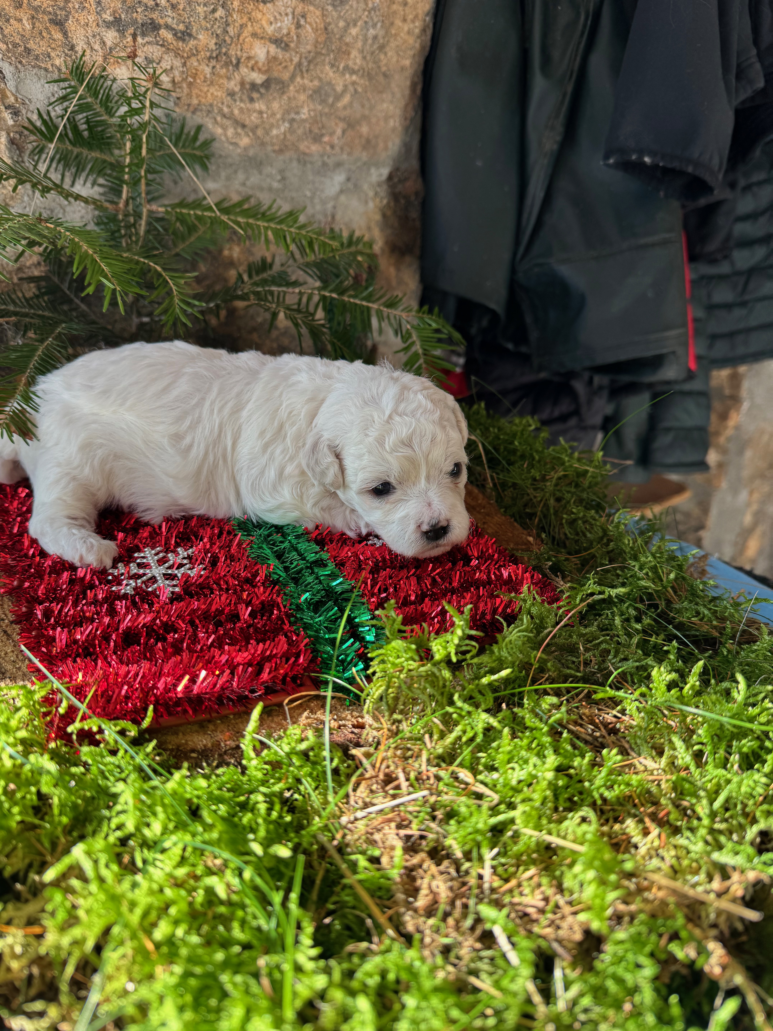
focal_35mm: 24
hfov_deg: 56.8
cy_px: 516
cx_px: 386
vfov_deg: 71.6
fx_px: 715
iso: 64
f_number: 1.78
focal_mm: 6.76
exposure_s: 1/204
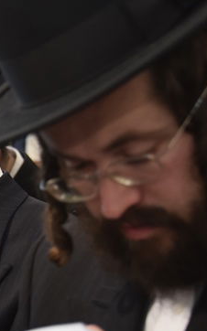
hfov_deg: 6.6
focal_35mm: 196
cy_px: 173
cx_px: -153
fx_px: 1771
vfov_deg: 10.7
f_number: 4.8
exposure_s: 1/125
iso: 2000
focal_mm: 68
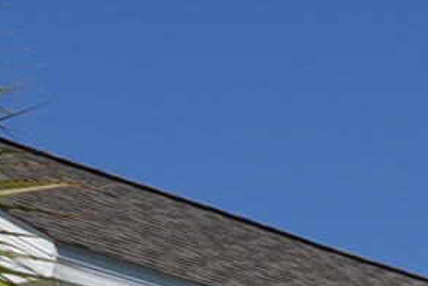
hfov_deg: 6.7
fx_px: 3342
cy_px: 581
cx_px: 1267
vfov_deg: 4.8
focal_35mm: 281
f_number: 10
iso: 100
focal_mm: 24
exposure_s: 1/400
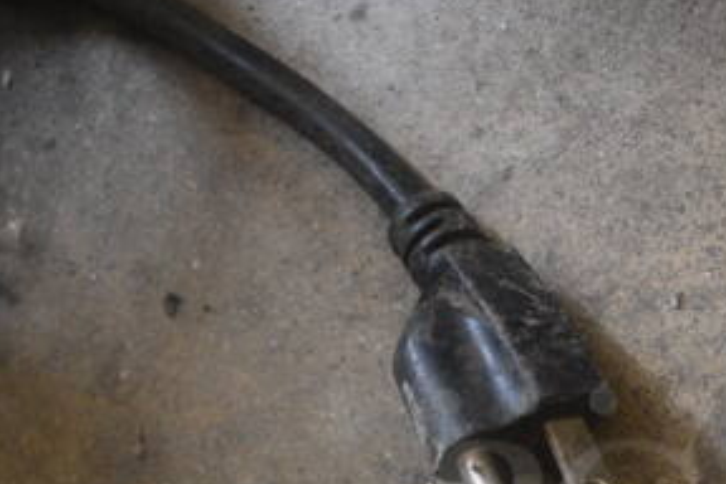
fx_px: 1412
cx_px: 602
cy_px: 504
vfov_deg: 18.8
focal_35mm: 70
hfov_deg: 28.1
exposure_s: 1/60
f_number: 4
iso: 1400
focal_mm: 22
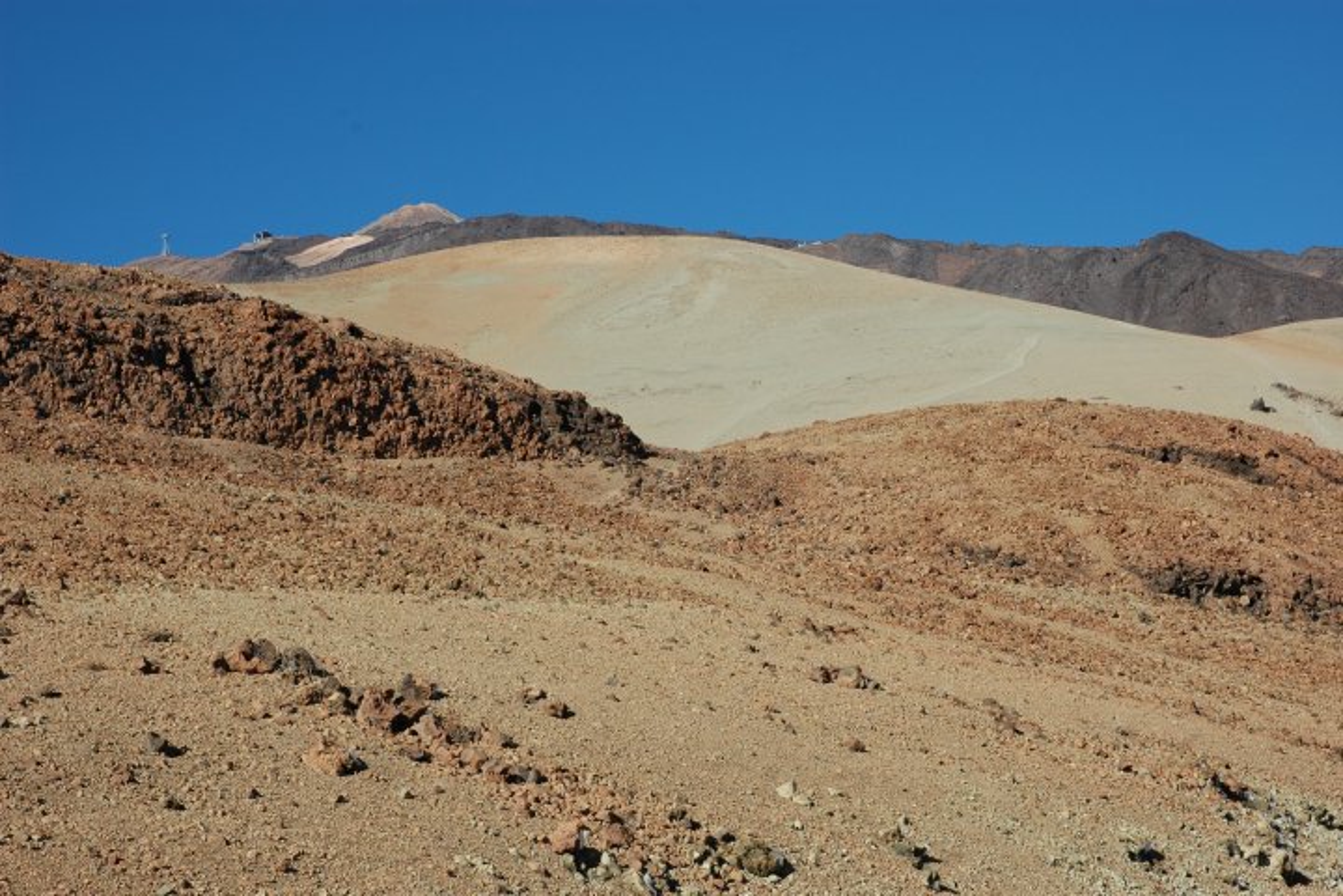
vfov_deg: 18.9
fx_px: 2686
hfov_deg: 28.1
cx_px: 672
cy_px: 448
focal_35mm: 72
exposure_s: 1/400
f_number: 10
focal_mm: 48
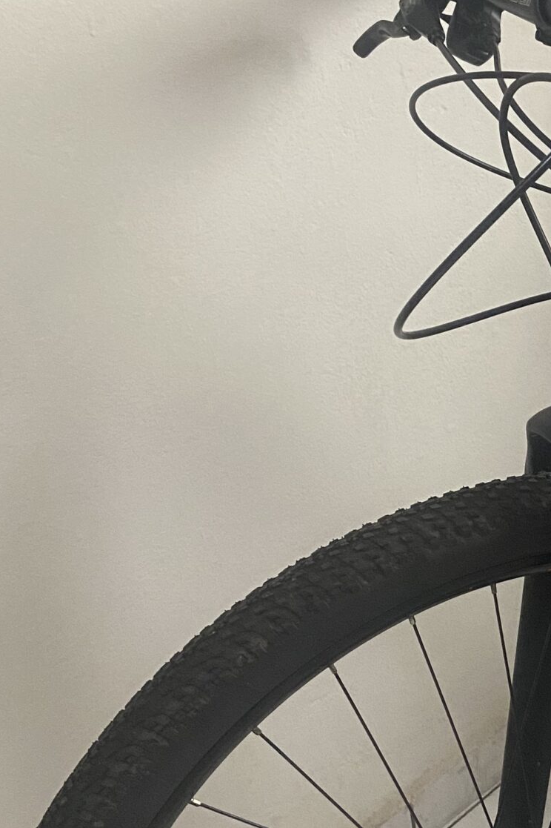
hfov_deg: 20.6
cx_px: 647
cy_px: 425
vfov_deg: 32.4
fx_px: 1424
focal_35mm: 62
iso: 500
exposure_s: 1/60
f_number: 1.8
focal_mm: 4.25
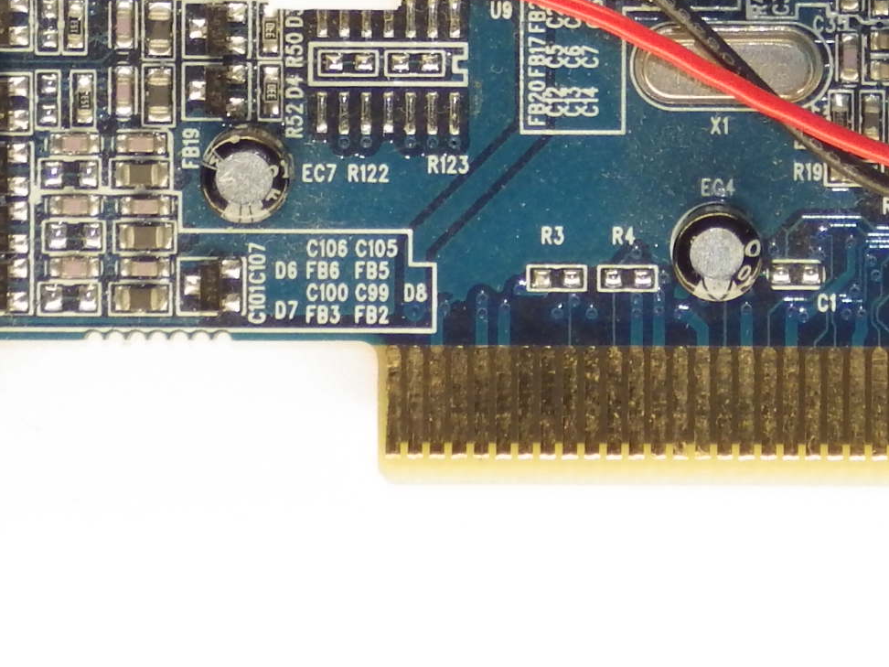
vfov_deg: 2.4
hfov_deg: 3.2
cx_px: 877
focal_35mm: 616
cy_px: -365
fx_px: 15820
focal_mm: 34.9
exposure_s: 1/80
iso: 160
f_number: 5.4
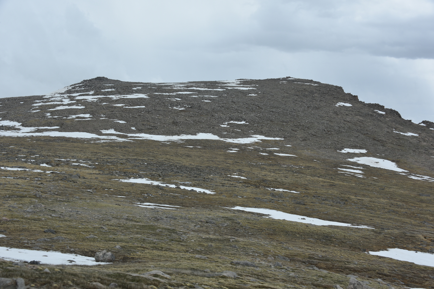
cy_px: 144
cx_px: 217
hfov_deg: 48.4
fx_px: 482
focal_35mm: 40
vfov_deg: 33.4
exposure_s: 1/250
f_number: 8
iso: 100
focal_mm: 40
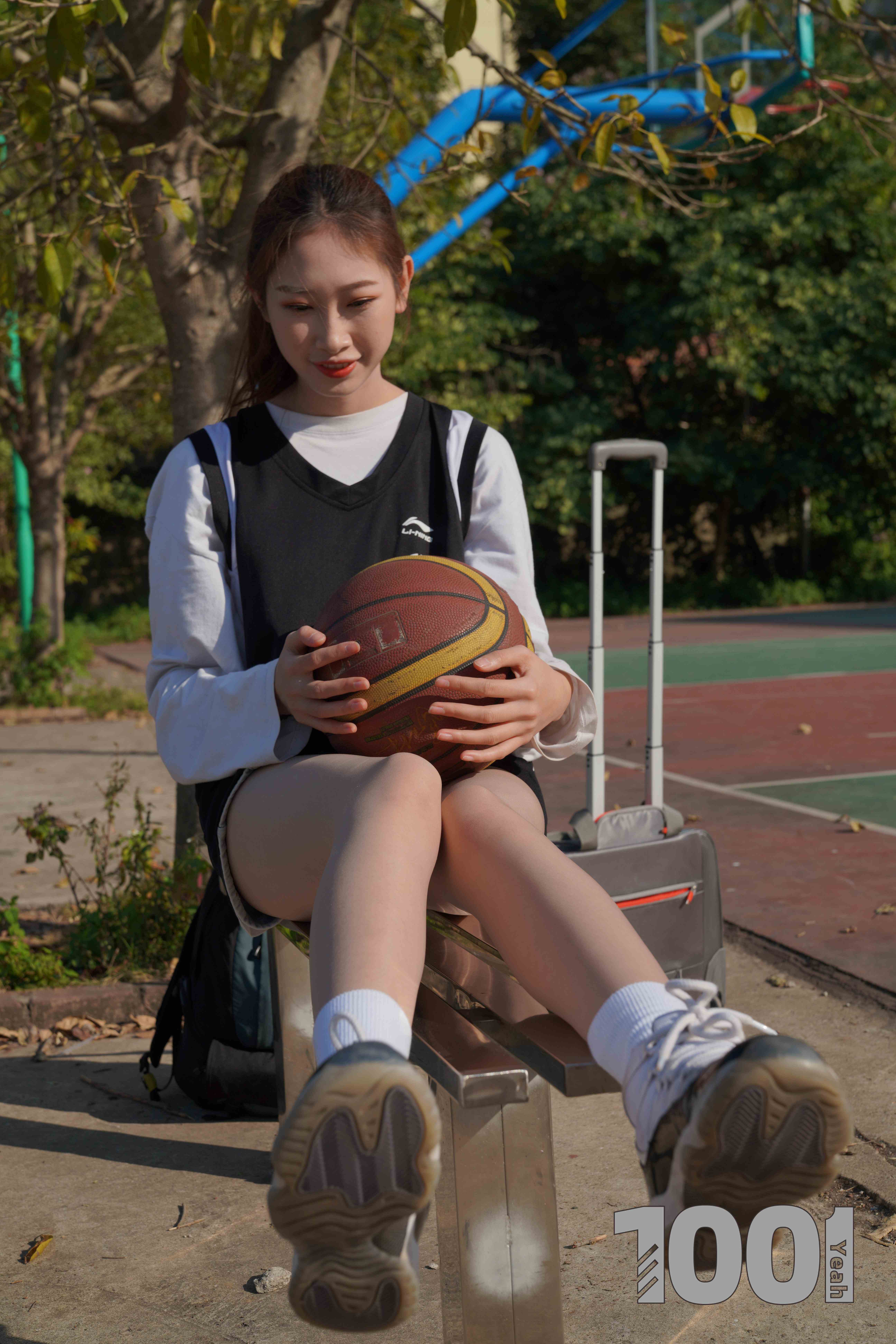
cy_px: 673
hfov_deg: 29.2
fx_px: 1717
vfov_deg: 42.7
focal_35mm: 46
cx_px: 442
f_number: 6.3
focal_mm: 45
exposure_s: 1/800
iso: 100
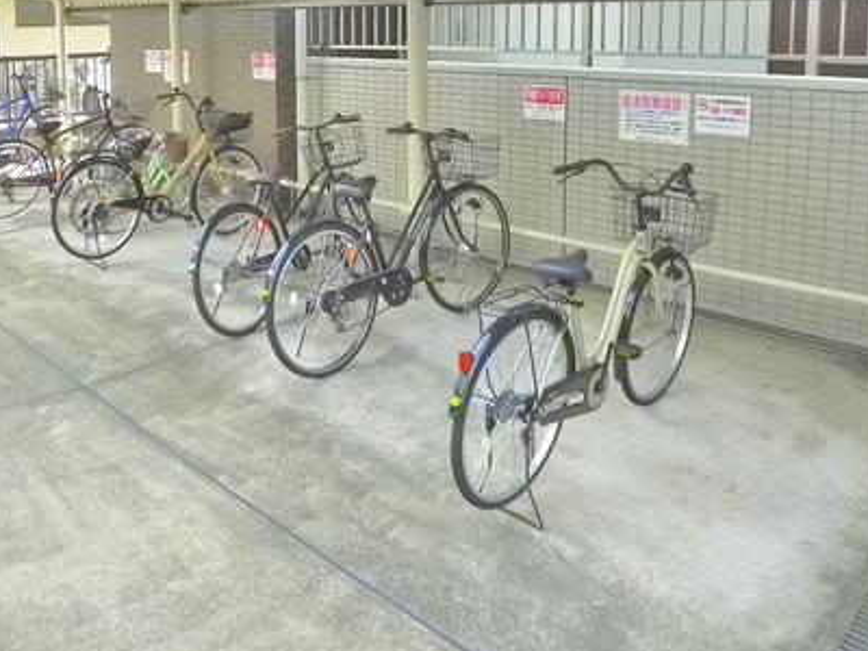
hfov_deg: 44.5
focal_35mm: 42
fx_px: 1053
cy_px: 125
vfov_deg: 33.3
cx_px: 336
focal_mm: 5.1
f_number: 2.8
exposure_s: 1/160
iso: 400
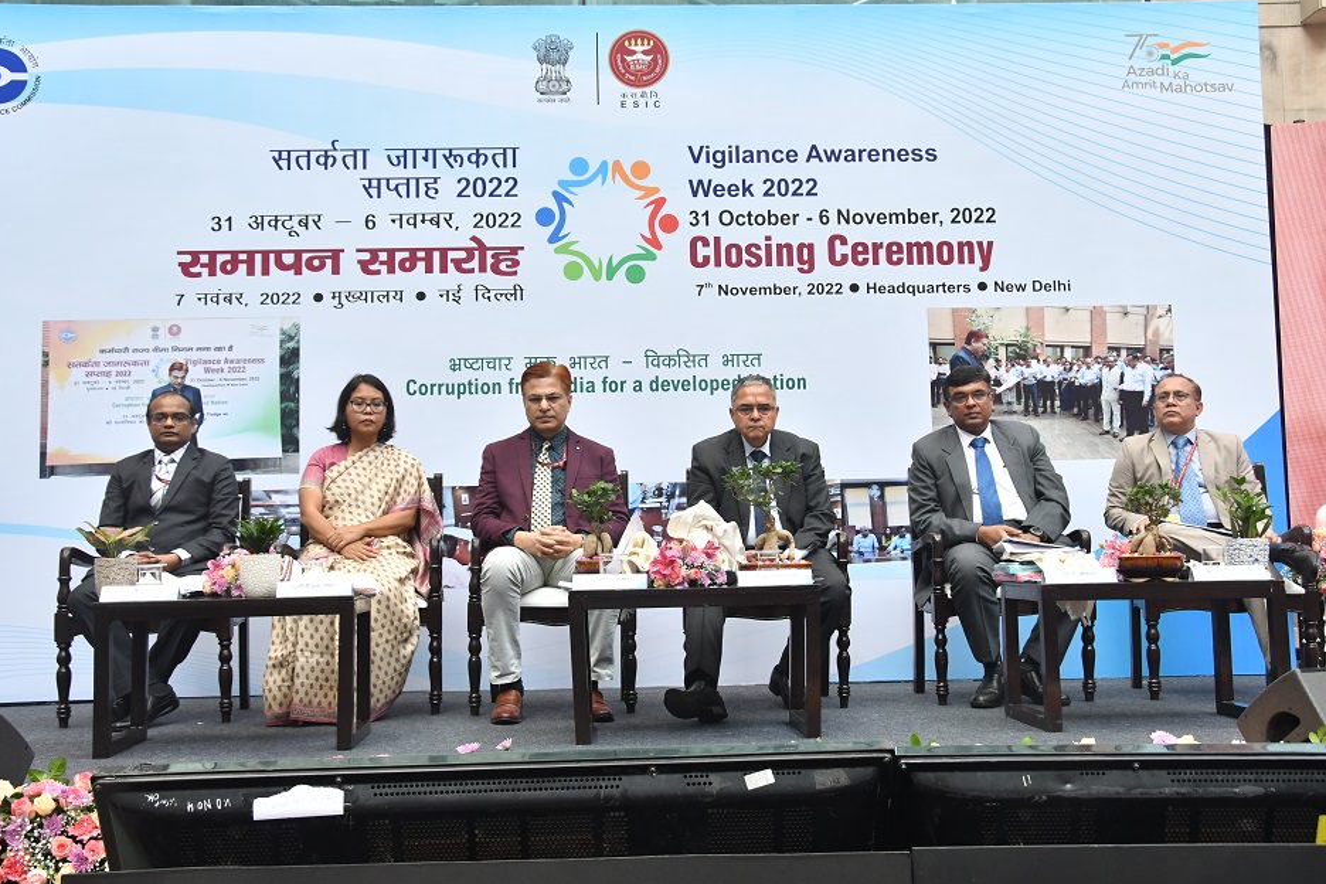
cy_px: 435
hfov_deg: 48.5
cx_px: 669
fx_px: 1473
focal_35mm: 40
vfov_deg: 33.4
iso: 1000
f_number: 8
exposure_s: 1/125
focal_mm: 26
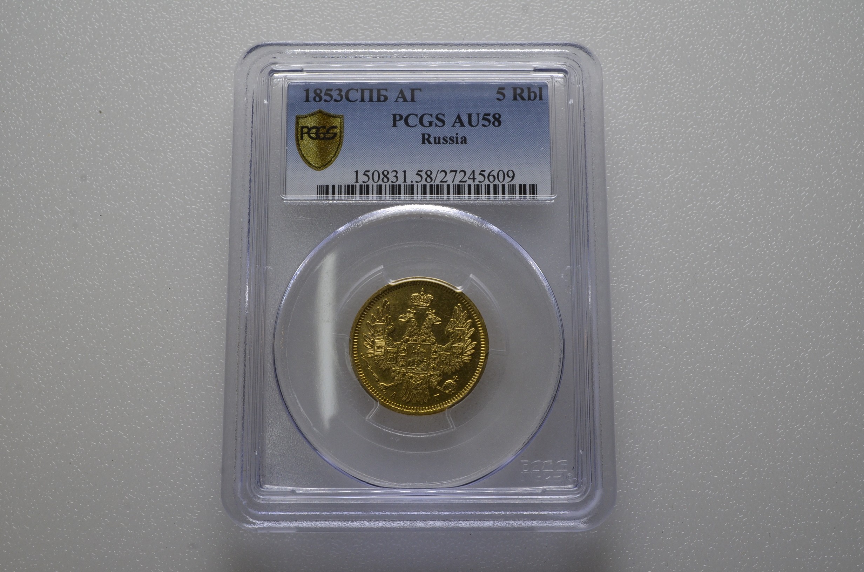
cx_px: 432
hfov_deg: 41.2
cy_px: 286
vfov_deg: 28.0
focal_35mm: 48
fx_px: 1150
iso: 400
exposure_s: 1/250
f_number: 14
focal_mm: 32
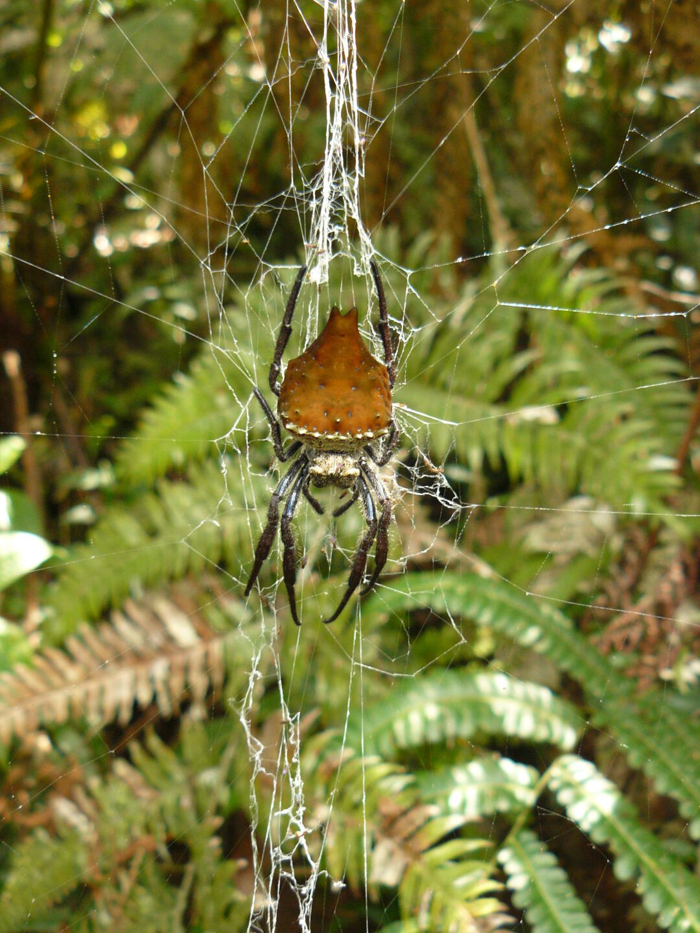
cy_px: 466
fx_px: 971
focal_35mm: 36
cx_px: 350
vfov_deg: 51.4
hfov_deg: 39.7
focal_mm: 6
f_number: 2.8
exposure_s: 1/20
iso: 200
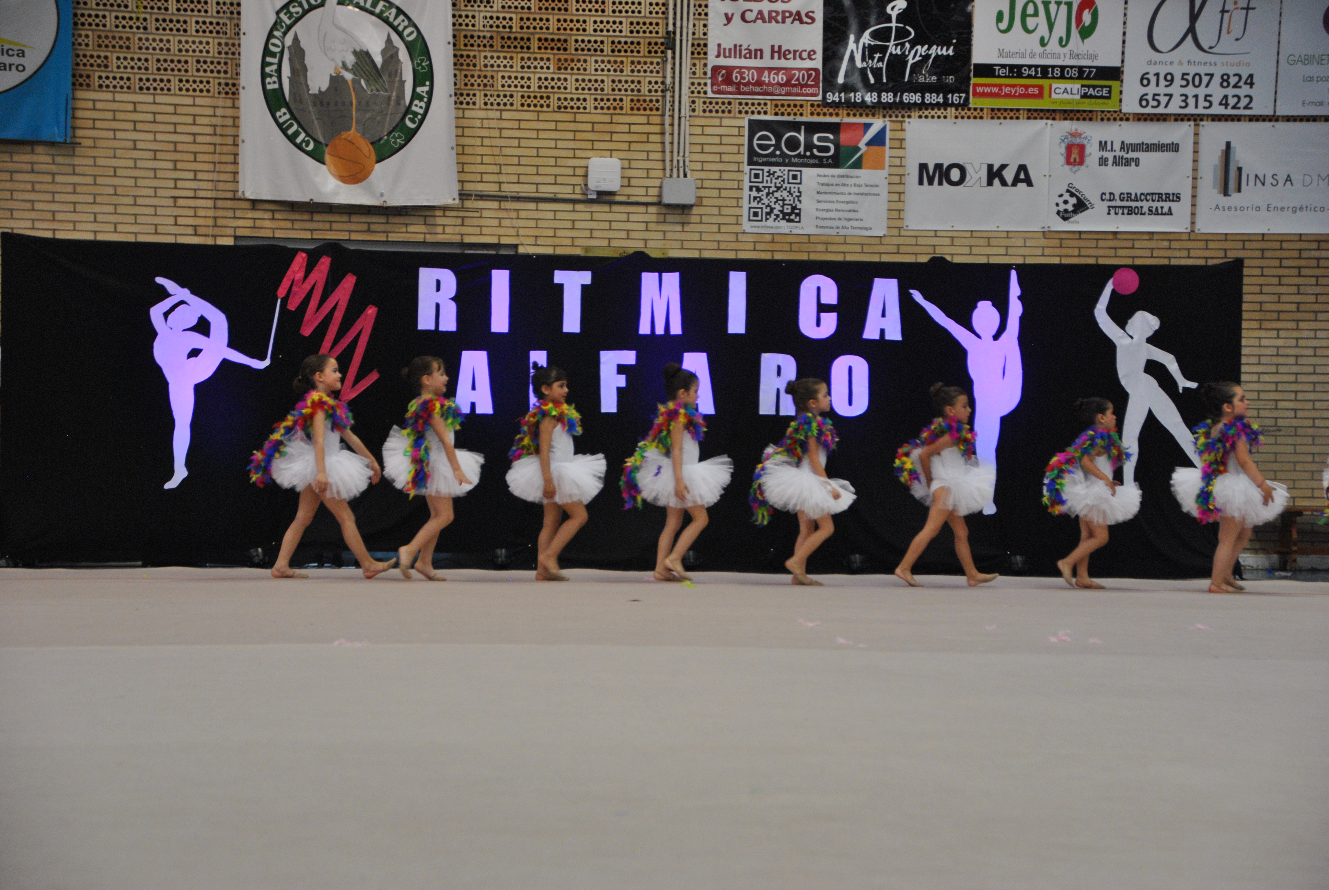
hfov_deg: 21.9
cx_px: 664
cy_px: 445
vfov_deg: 14.7
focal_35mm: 93
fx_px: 3437
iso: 800
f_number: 5
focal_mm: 62
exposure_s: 1/160
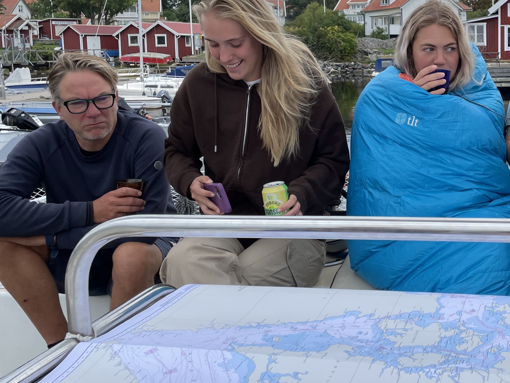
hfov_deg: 38.0
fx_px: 707
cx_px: 418
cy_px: 125
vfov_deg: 30.0
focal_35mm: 48
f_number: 1.6
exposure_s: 1/556
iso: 32
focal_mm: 4.2
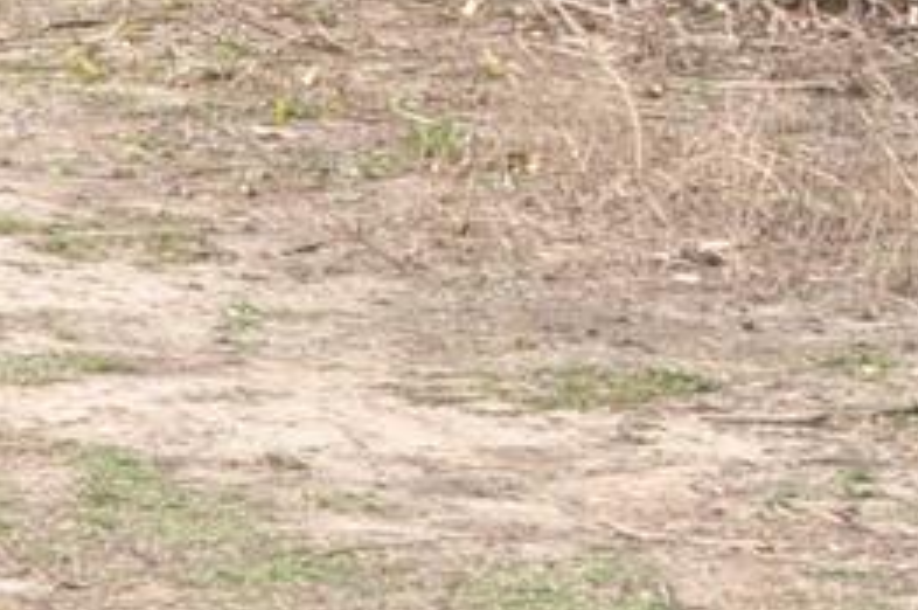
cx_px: -2418
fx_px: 8965
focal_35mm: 352
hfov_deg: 5.3
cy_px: -568
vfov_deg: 3.9
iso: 200
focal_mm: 30
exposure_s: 1/125
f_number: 11
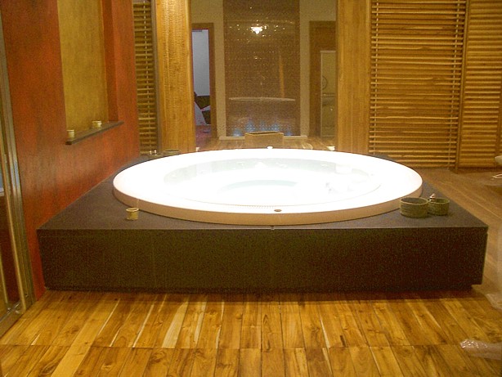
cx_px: 251
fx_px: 508
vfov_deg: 40.7
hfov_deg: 52.6
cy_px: 188
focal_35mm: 35
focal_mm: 5.8
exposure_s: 1/10
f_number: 2.6
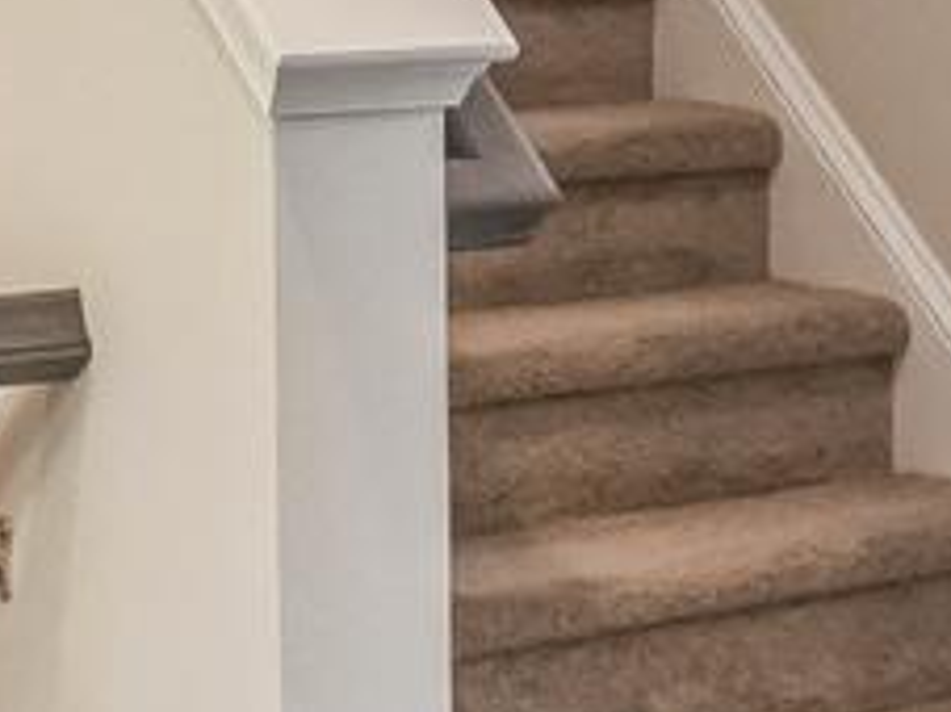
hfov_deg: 12.2
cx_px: 2023
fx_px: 3817
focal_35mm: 139
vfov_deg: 10.4
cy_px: -258
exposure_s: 1/160
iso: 640
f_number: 5.6
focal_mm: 16
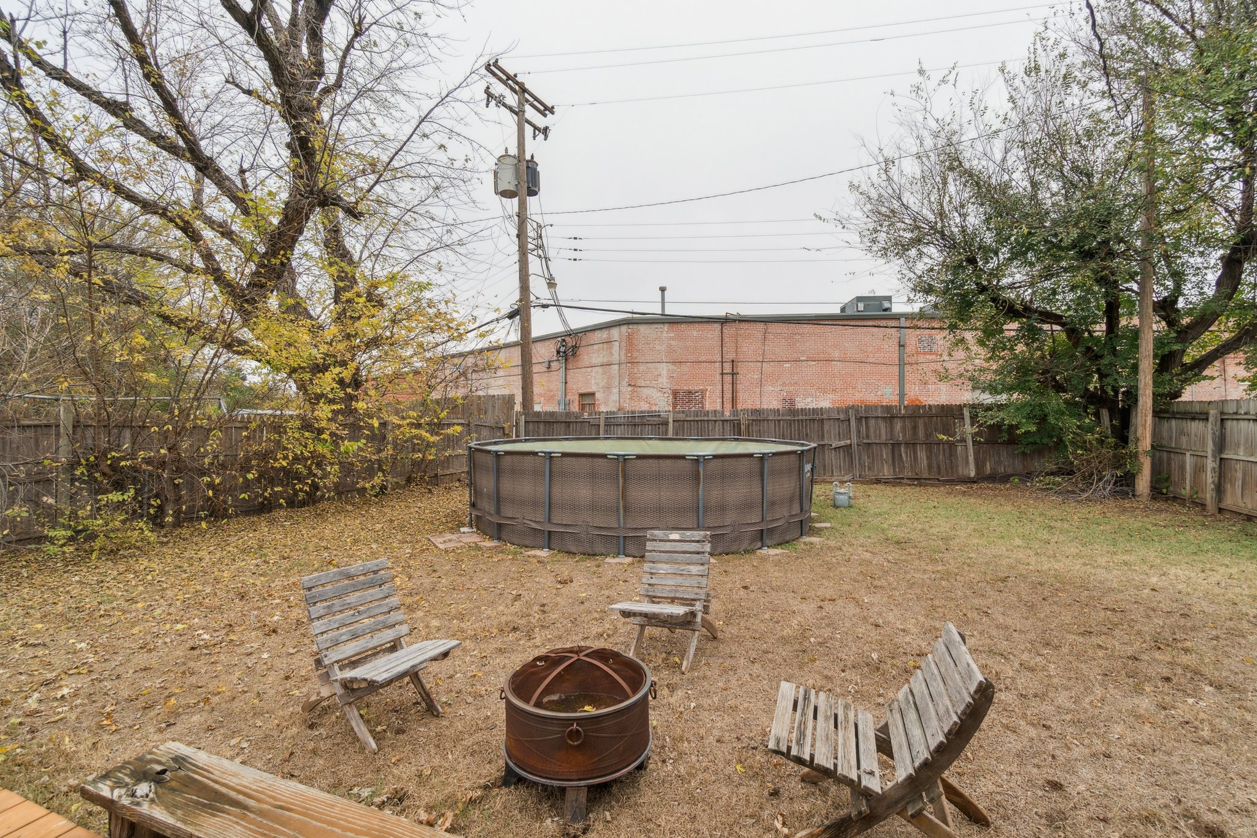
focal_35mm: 15
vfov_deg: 77.3
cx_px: 628
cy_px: 419
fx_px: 524
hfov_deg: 100.4
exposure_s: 1/160
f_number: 8
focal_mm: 10
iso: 100
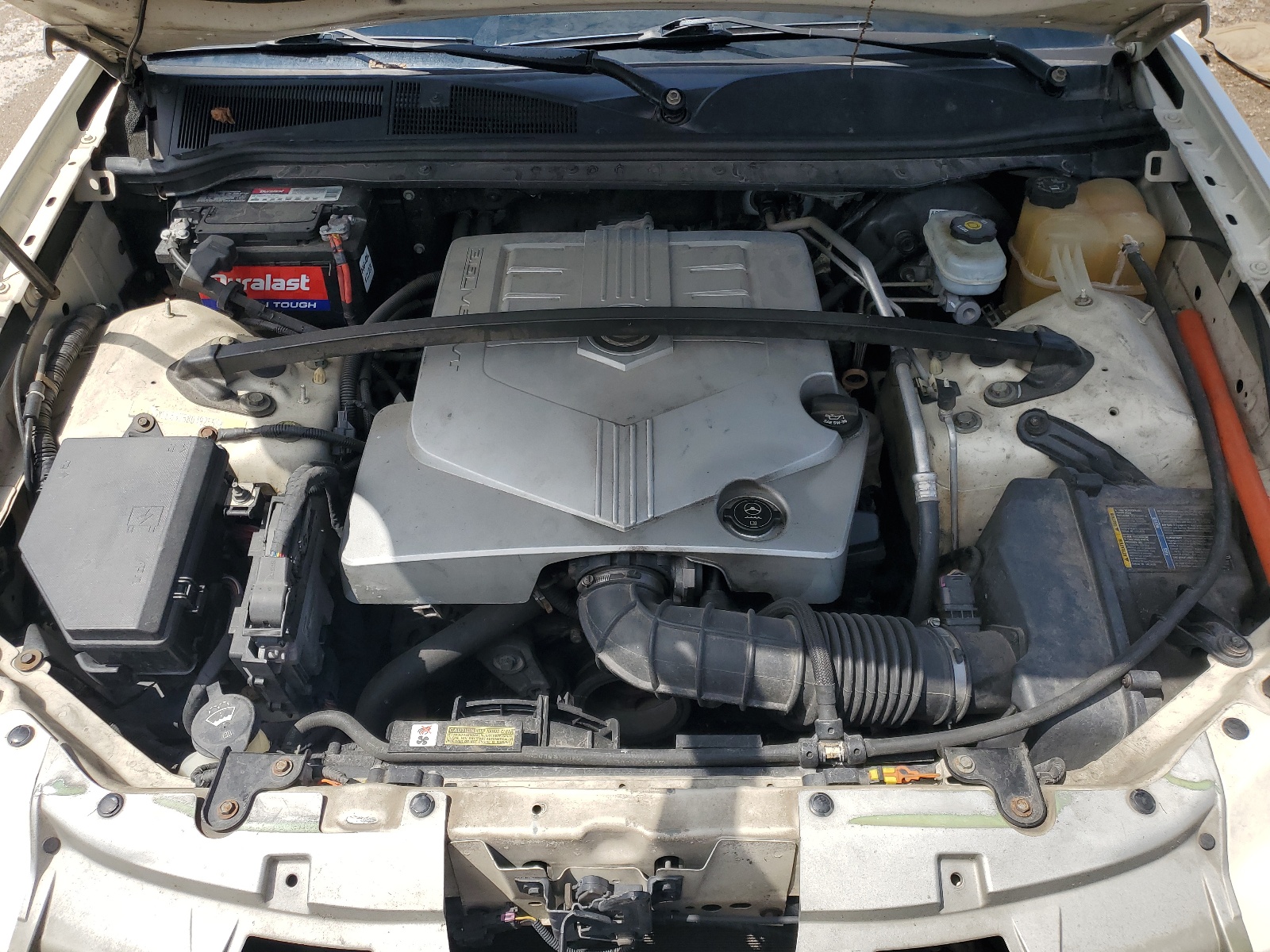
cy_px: 476
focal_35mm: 26
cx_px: 635
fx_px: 954
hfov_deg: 67.3
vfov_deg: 53.1
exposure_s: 1/3333
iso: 50
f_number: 1.5
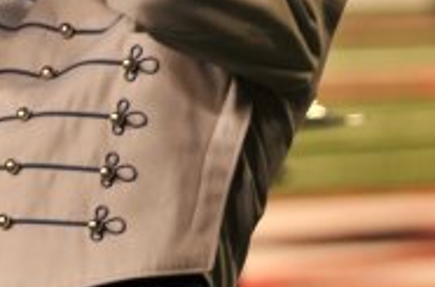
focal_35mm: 873
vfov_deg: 1.6
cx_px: 26
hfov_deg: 2.4
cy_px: -46
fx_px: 10524
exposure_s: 1/60
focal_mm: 135
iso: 200
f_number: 2.8
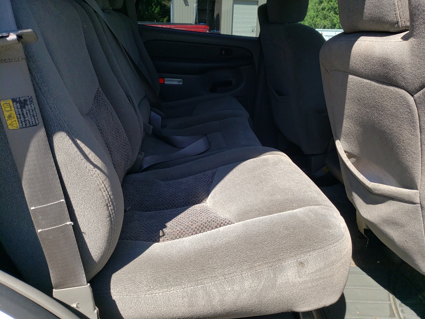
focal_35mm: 26
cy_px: 160
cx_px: 212
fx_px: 319
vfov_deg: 53.1
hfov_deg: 67.3
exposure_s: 1/1429
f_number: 1.5
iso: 50
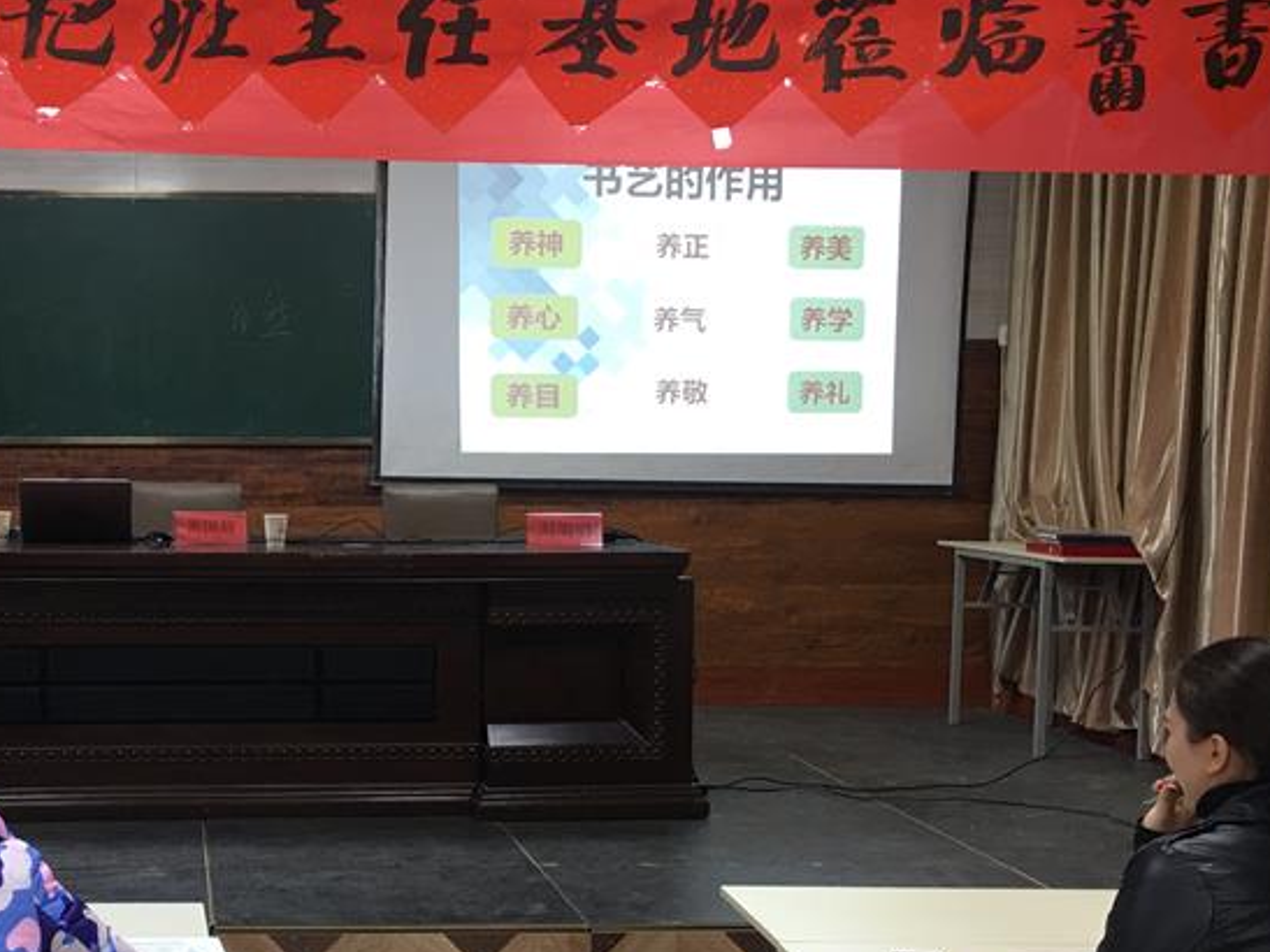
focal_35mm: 53
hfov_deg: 35.1
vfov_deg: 27.4
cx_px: 274
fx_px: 1944
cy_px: 629
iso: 40
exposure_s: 1/17
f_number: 2.2
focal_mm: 4.15
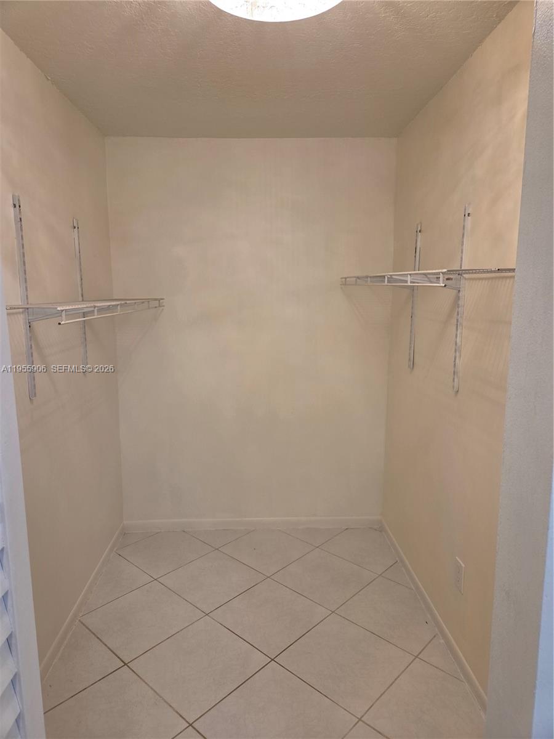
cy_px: 370
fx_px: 491
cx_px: 277
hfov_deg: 58.9
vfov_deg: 73.9
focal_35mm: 23
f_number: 1.8
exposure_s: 1/120
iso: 100
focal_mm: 5.4
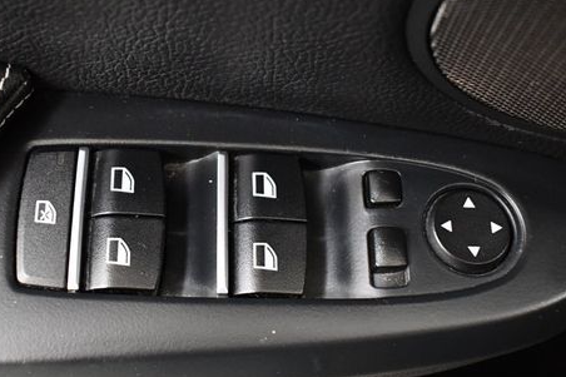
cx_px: 187
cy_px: 199
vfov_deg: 26.5
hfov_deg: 38.4
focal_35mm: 51
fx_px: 801
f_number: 3.5
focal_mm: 18
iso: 3600
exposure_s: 1/60
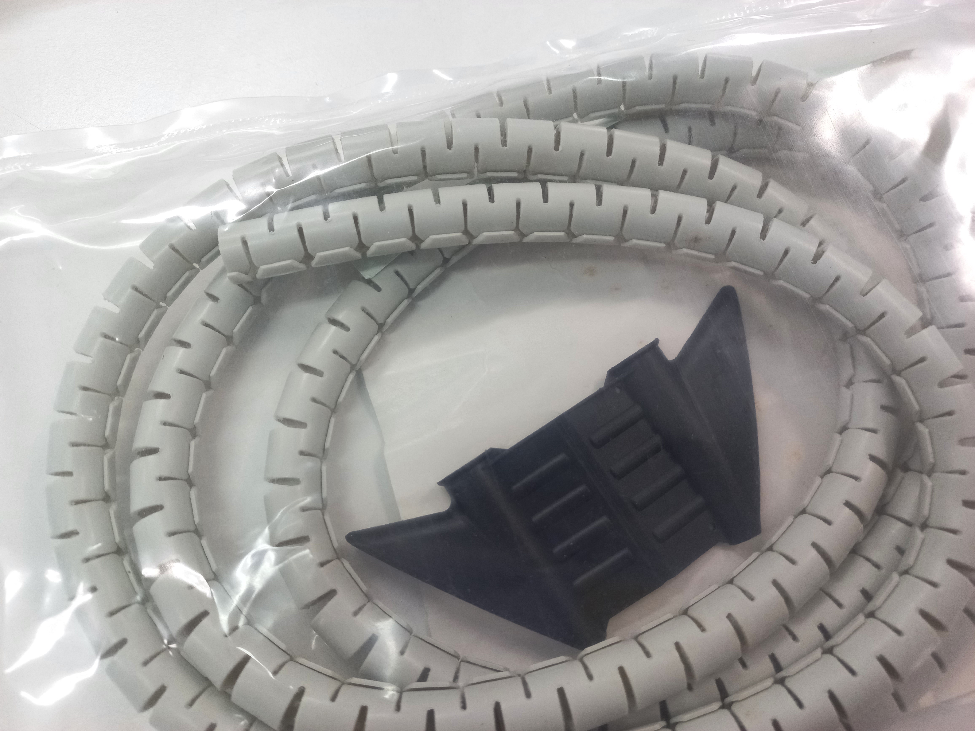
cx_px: 488
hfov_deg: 69.4
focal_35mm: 25
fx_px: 704
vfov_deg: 54.9
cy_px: 366
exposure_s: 1/49
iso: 200
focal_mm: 4.6
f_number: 1.8
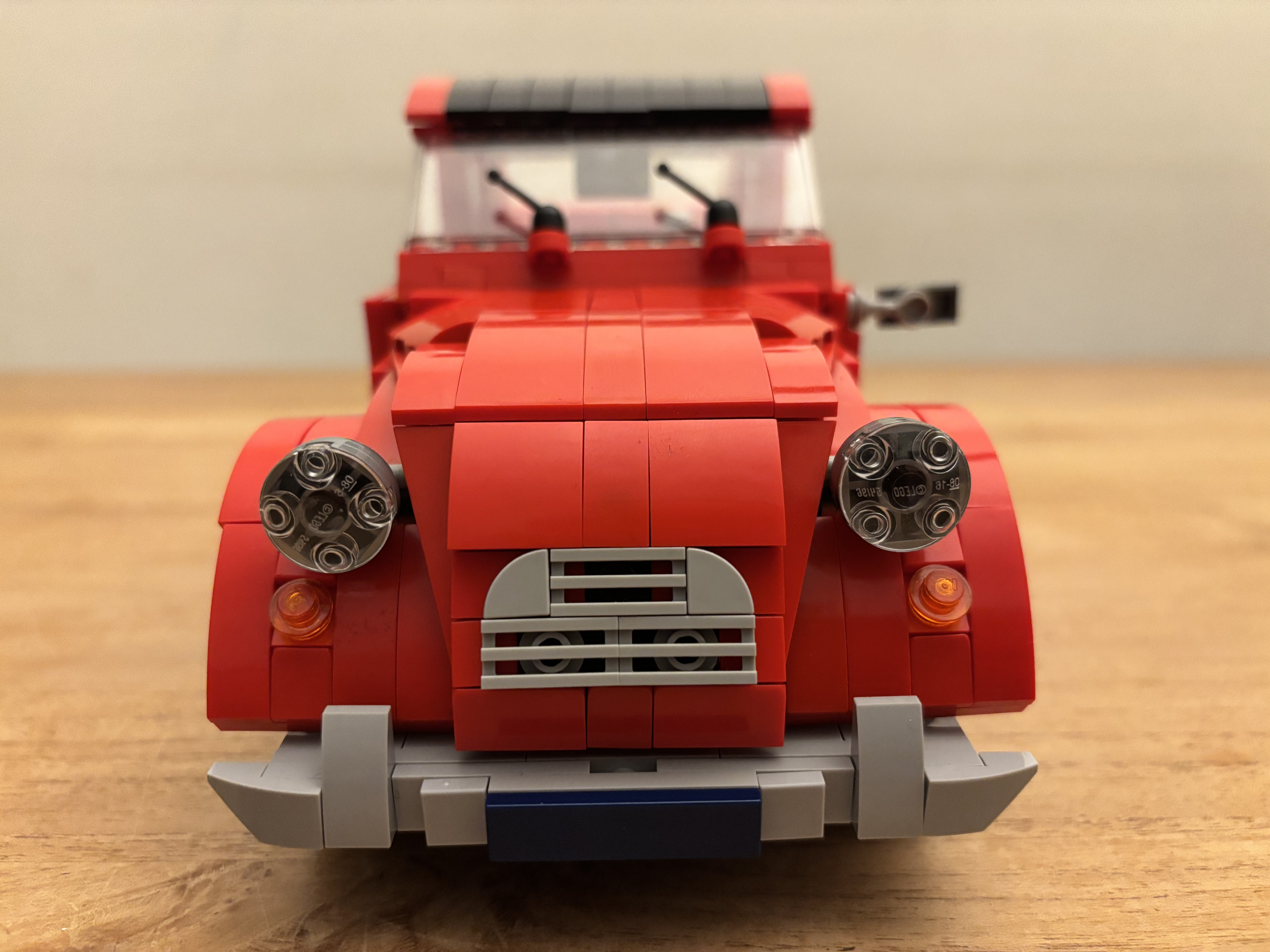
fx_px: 954
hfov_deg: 67.3
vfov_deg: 53.1
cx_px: 635
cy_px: 476
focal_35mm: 26
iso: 500
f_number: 1.6
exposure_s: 1/42
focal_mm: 5.96
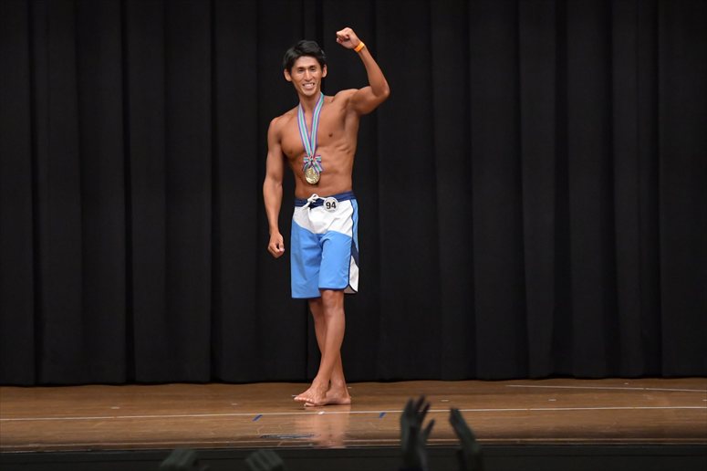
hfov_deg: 10.2
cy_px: 236
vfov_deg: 6.8
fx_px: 3965
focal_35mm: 202
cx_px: 354
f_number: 5.6
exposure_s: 1/400
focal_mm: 135
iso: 6400
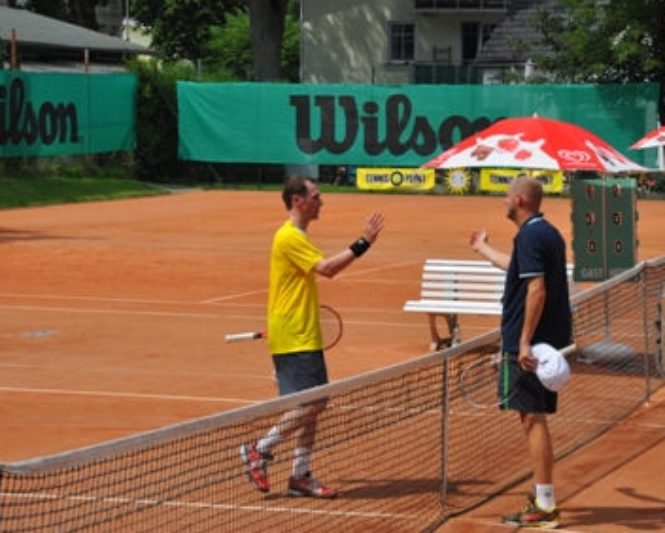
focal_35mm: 111
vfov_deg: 13.9
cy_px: 265
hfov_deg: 17.3
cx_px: 357
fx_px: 2186
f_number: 7.1
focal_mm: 62
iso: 400
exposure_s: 1/2000
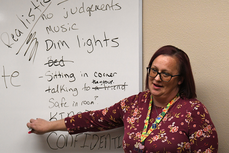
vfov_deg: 11.4
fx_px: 763
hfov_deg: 17.1
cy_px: 76
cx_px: 114
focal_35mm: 120
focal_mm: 120
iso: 2000
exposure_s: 1/1000
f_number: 4
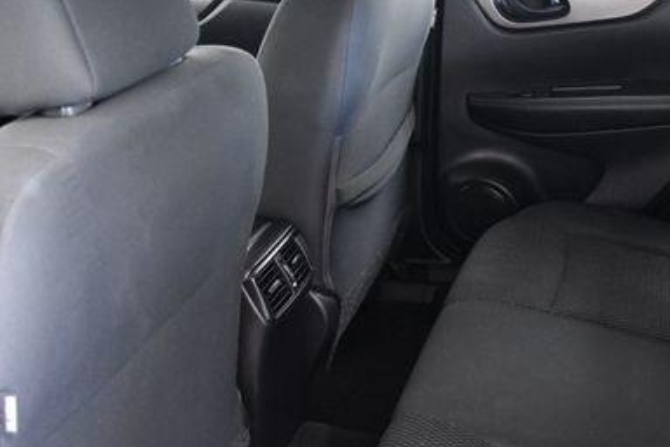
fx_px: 837
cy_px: 253
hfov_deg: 41.8
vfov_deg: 29.8
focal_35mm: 45
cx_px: 530
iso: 2500
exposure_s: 1/80
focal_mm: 18
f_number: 4.5
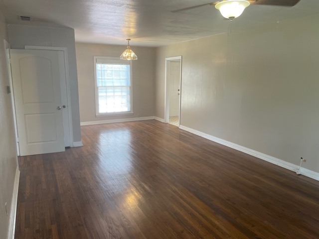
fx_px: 240
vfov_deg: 53.1
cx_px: 160
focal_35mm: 26
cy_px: 120
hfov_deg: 67.3
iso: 125
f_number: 1.6
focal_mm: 4.2
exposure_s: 1/120
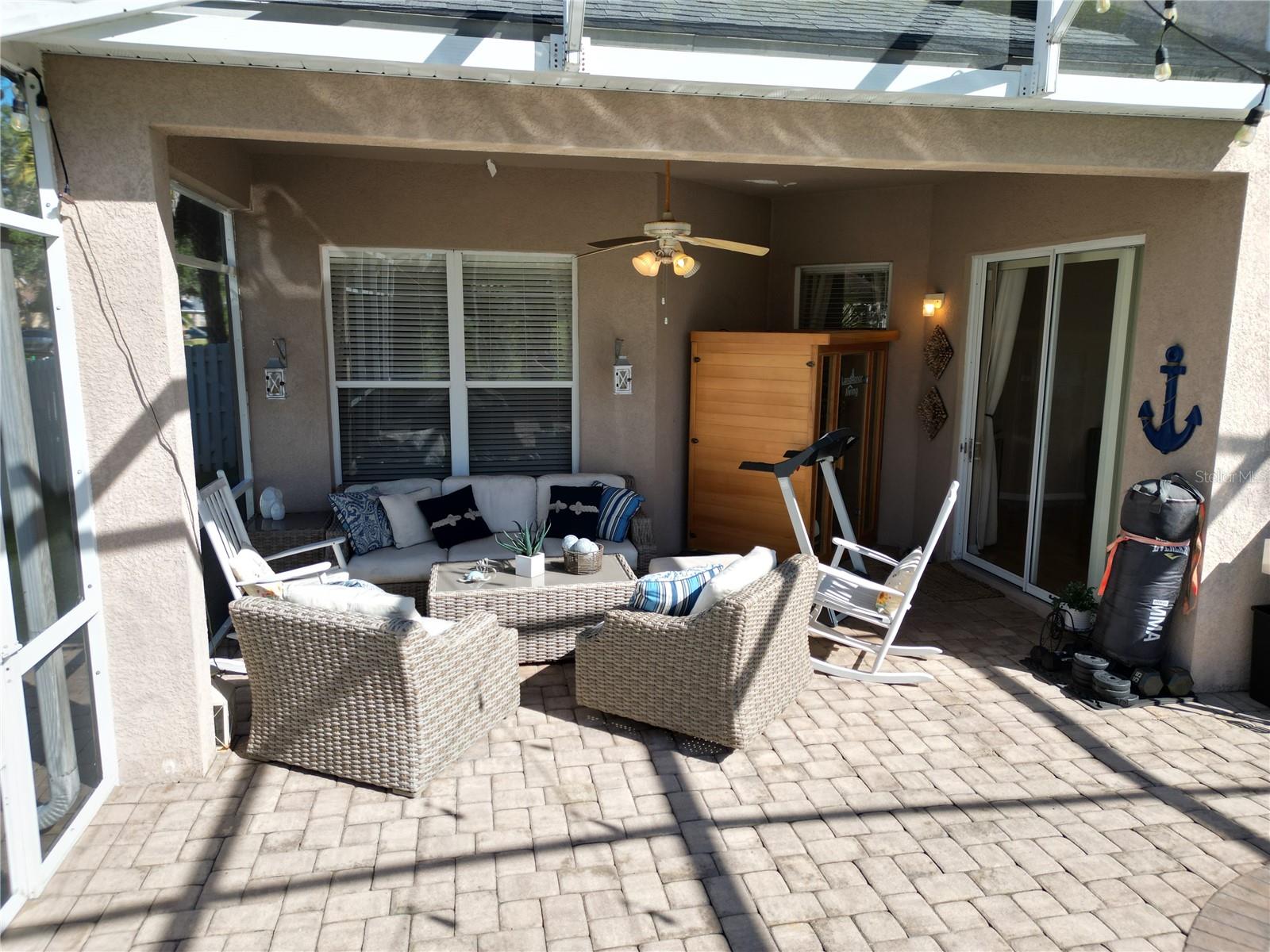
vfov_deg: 56.8
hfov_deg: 71.6
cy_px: 476
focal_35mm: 24
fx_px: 881
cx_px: 635
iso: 110
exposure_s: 1/1250
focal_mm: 6.72
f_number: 1.7
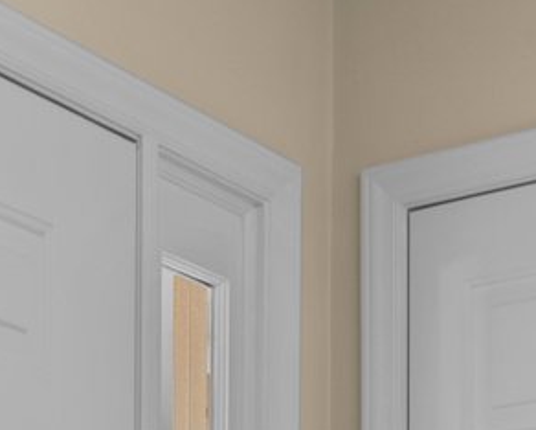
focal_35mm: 125
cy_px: 883
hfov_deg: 15.2
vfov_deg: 11.1
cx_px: 51
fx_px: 1984
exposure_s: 1/2.5
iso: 500
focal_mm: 19
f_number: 7.1
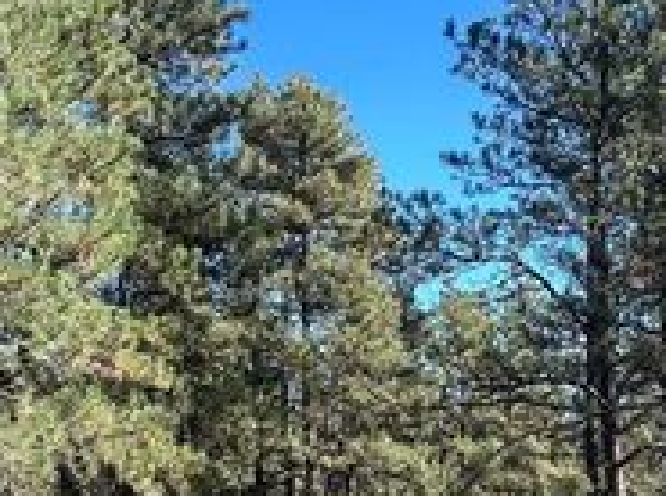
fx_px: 1248
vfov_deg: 22.1
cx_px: 418
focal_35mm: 65
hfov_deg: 29.8
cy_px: 430
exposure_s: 1/1144
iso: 80
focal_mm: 6.86
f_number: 1.78
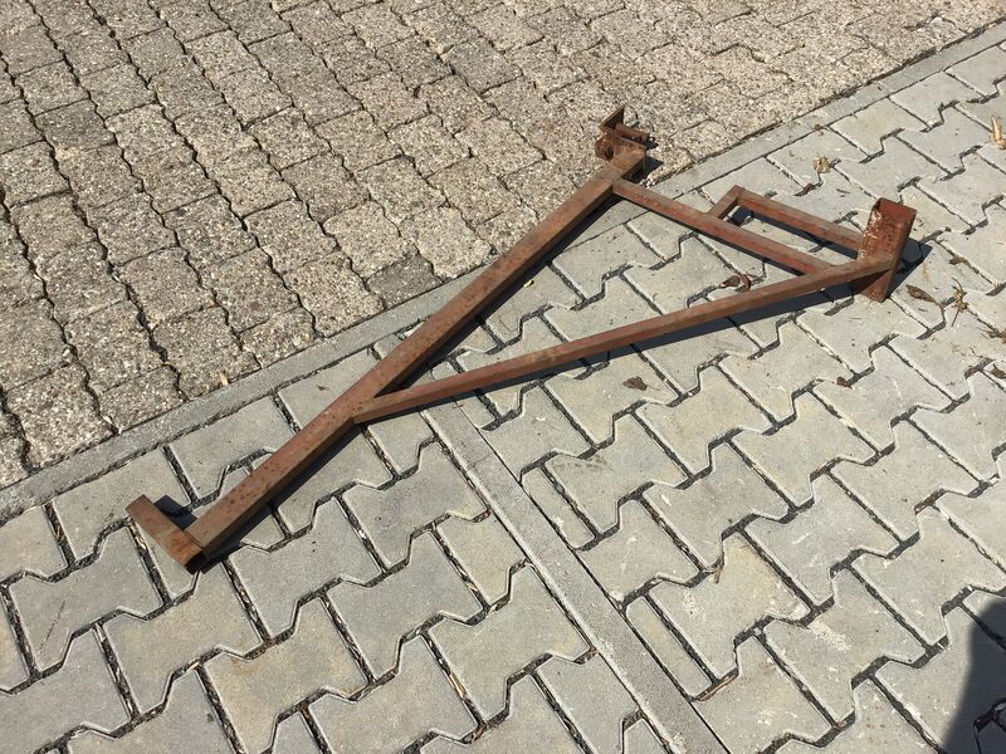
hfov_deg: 58.4
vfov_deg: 45.4
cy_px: 377
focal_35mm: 31
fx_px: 901
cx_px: 503
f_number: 2.4
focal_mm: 3.3
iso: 25
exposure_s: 1/1664
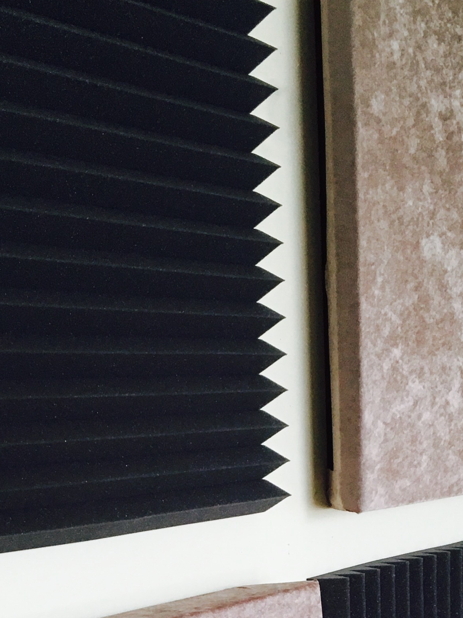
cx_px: 220
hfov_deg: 19.4
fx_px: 1356
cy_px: 682
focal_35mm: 76
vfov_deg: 24.0
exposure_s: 1/30
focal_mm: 4.15
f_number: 2.2
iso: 40
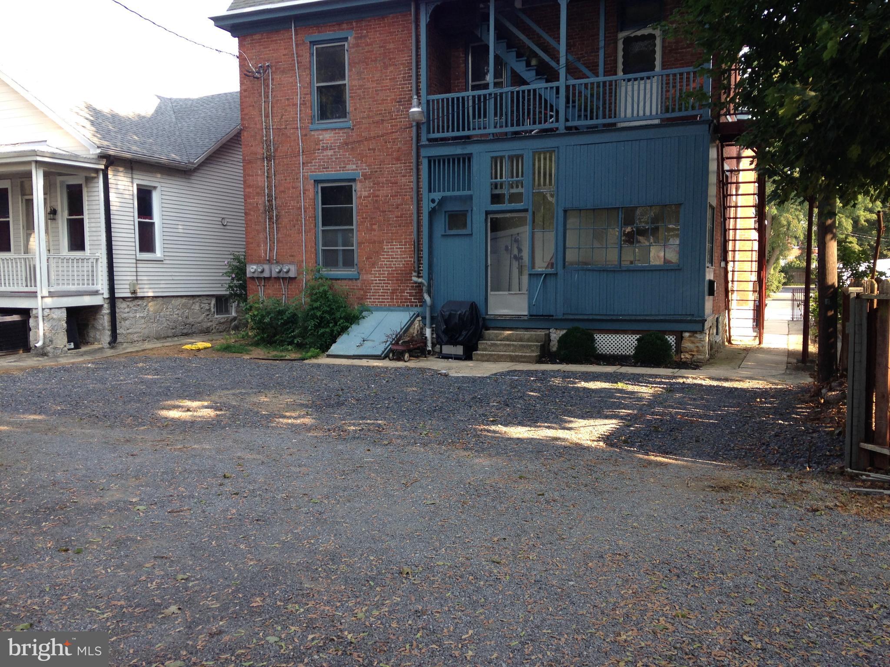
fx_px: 848
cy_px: 334
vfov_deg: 42.9
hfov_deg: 55.4
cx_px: 445
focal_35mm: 33
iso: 50
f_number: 2.4
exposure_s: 1/178
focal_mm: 4.12
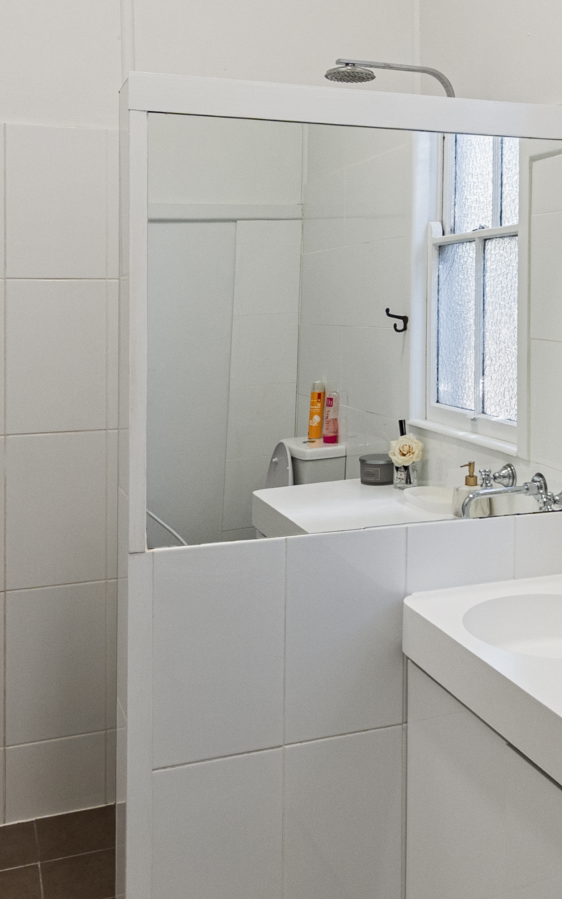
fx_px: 858
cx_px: 374
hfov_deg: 35.9
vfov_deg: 55.3
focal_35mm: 35
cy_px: 455
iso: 500
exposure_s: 1/8
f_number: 9
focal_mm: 10
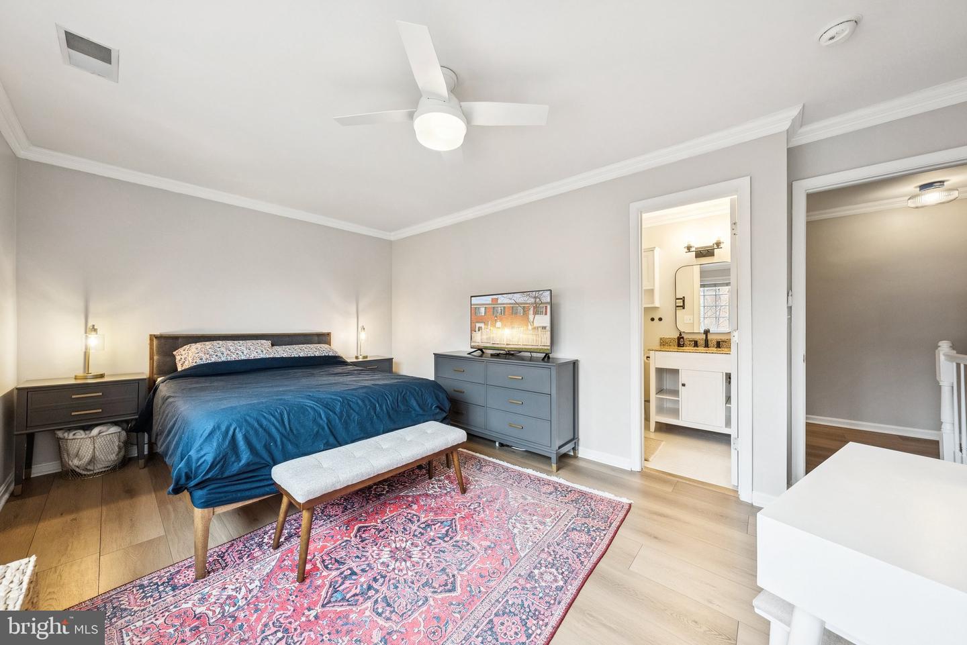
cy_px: 322
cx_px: 484
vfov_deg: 90.0
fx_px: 322
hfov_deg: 112.6
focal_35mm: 12
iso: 640
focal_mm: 12
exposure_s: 1/40
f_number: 7.1
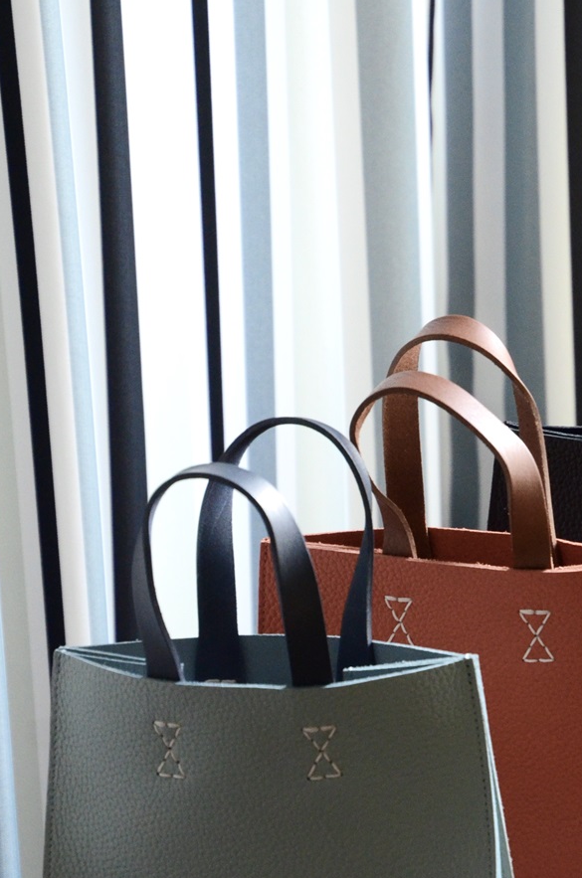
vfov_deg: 12.9
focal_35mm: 159
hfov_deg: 8.6
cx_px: 474
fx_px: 3872
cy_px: 621
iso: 2000
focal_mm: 62
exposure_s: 1/50
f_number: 5.6
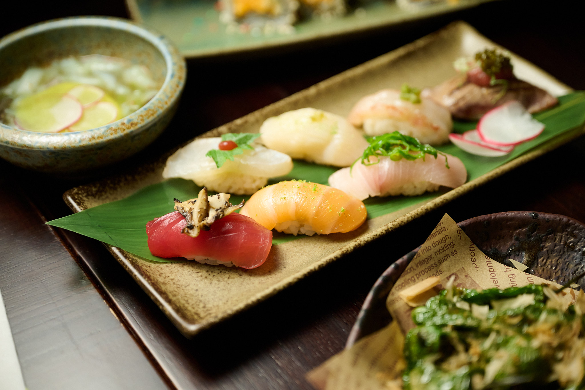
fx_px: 1137
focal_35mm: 70
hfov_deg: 28.8
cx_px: 292
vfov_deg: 19.5
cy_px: 195
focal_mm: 70
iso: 1250
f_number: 2.8
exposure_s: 1/500
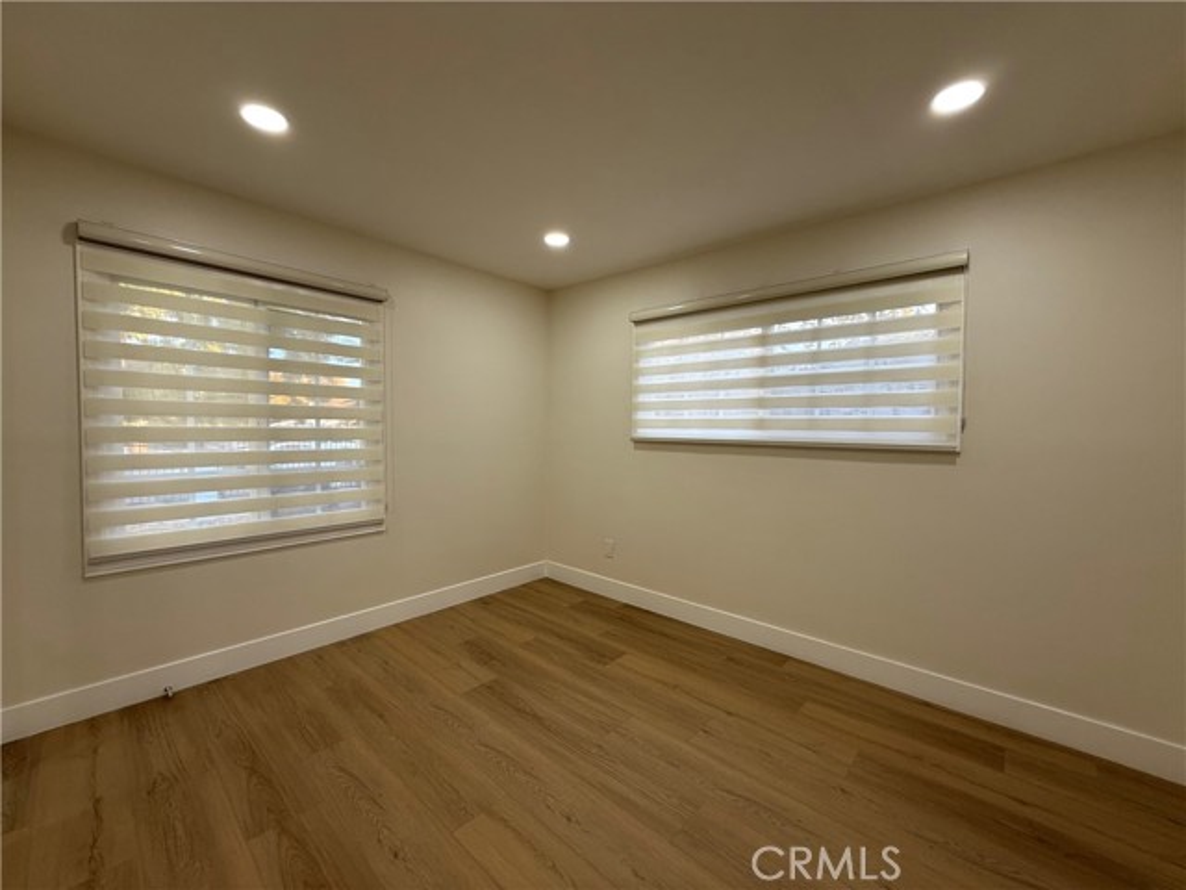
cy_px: 445
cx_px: 593
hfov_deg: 102.1
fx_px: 480
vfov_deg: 85.7
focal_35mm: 14
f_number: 2.2
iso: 64
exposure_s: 1/99
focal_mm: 2.22
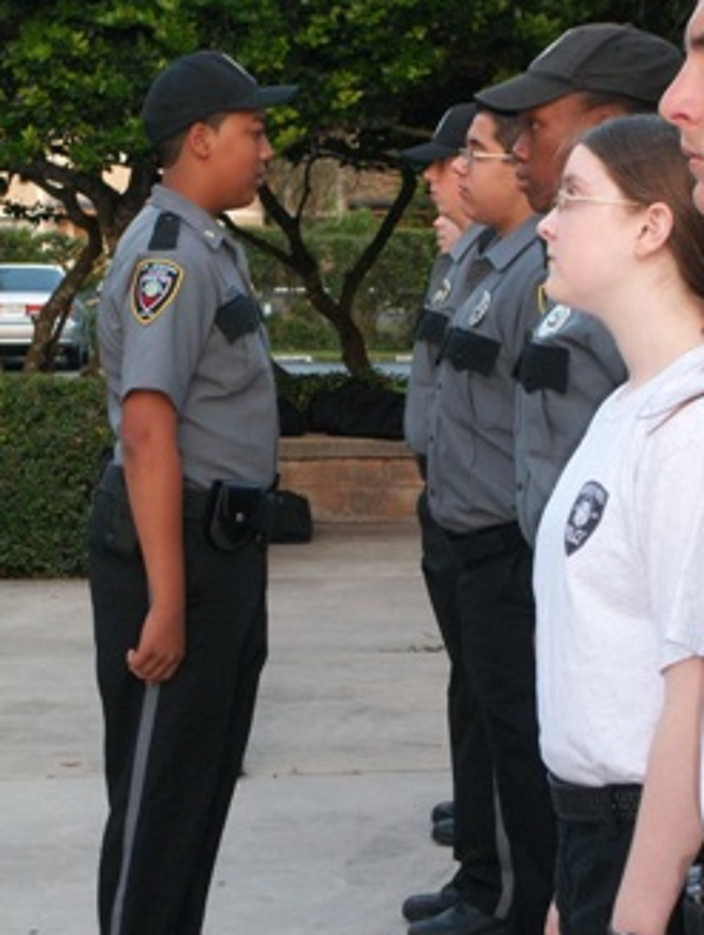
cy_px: 479
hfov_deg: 13.3
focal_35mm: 112
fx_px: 3029
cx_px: 352
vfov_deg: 17.5
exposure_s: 1/60
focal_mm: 18.8
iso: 320
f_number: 5.7
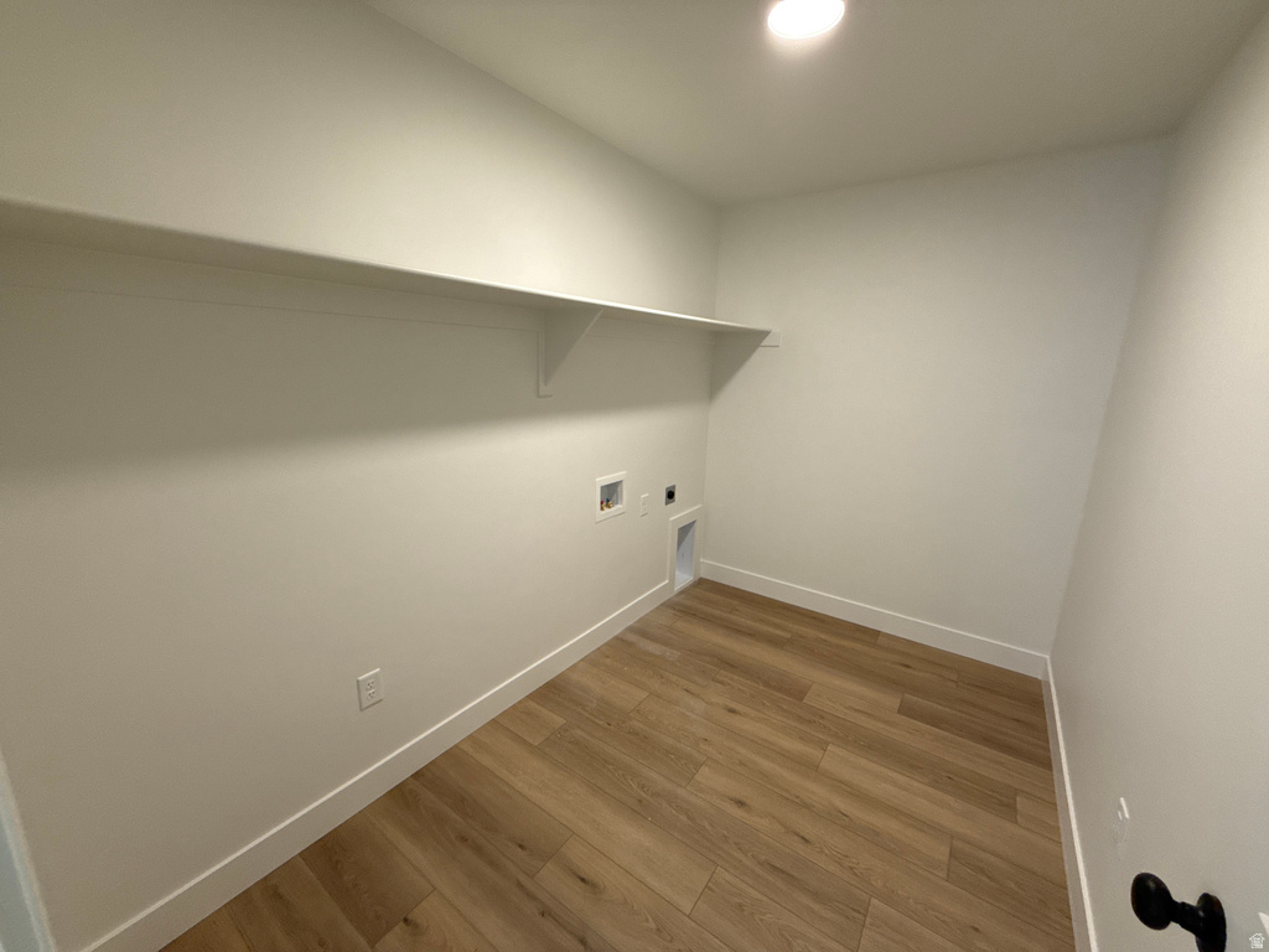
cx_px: 634
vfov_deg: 85.7
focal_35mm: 14
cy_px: 476
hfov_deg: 102.1
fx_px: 513
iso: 200
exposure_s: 1/120
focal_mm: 2.22
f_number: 2.2
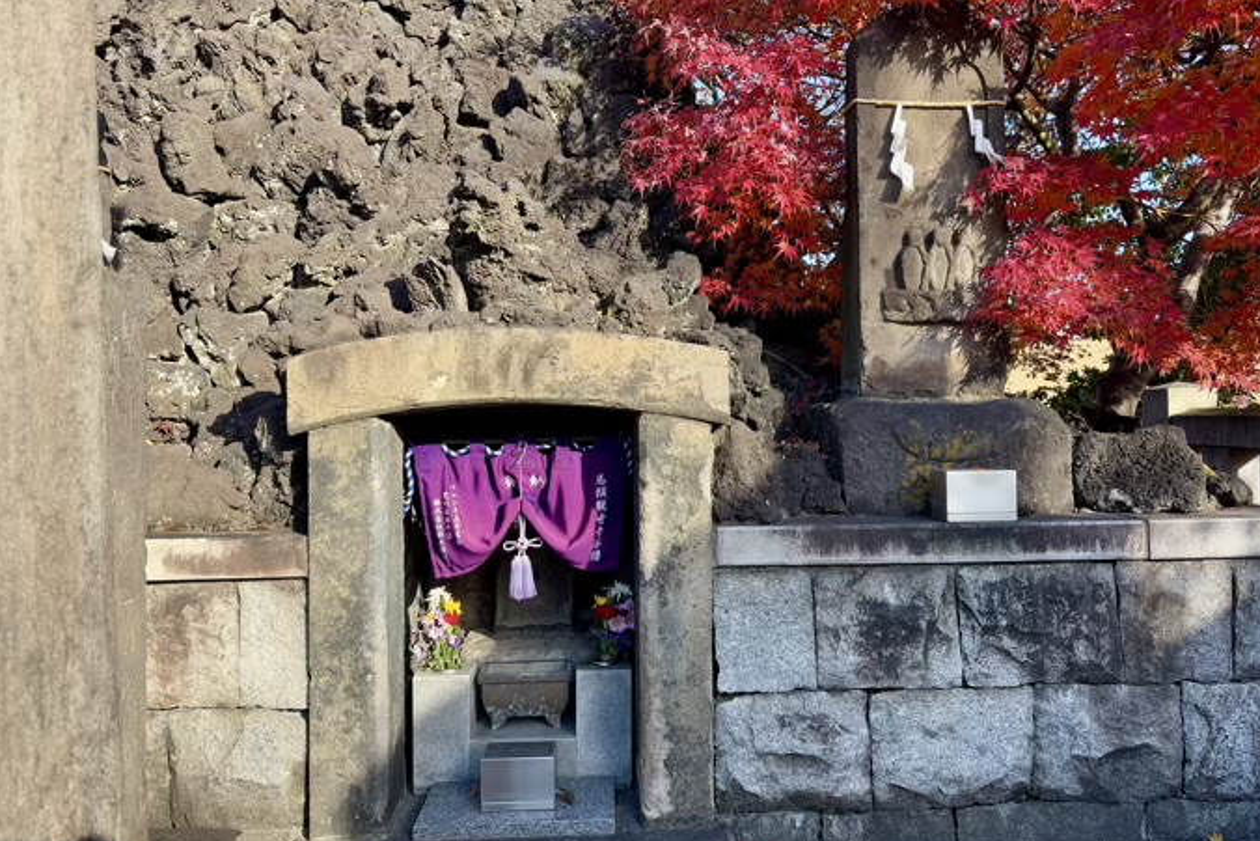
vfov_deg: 46.4
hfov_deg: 65.5
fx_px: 980
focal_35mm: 28
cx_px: 645
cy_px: 398
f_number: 1.6
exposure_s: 1/517
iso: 50
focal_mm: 5.96
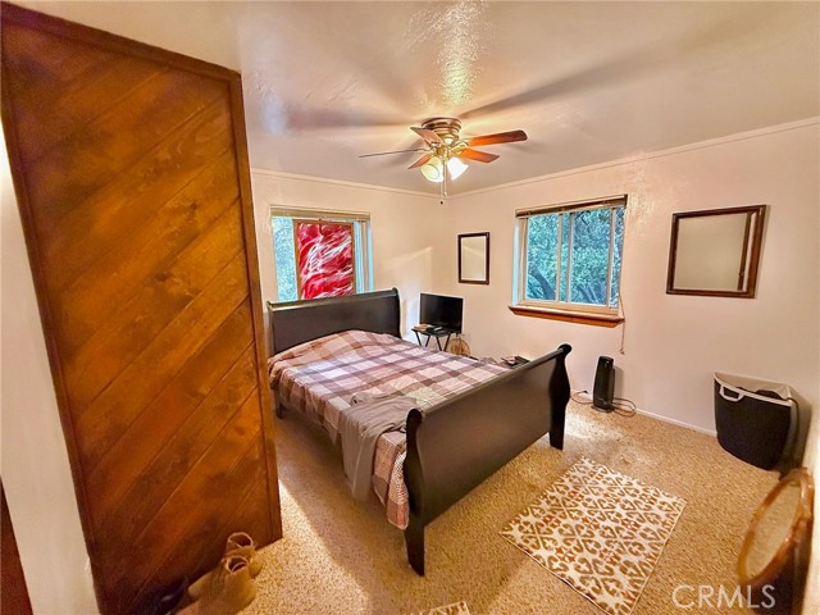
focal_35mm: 14
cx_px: 410
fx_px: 332
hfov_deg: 102.1
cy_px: 308
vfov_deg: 85.7
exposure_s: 1/40
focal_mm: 2.22
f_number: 2.2
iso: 800
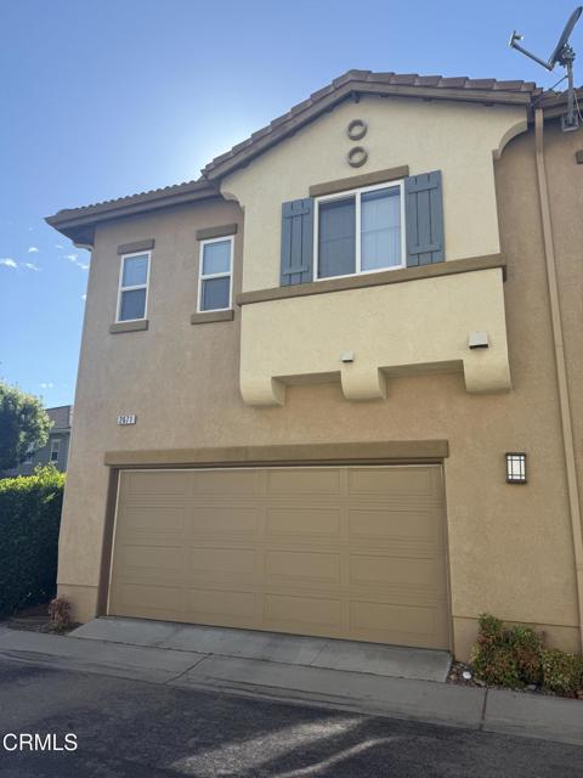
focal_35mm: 24
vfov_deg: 71.6
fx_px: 539
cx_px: 292
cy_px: 389
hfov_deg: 56.8
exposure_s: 1/3279
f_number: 1.78
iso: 80
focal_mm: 6.76
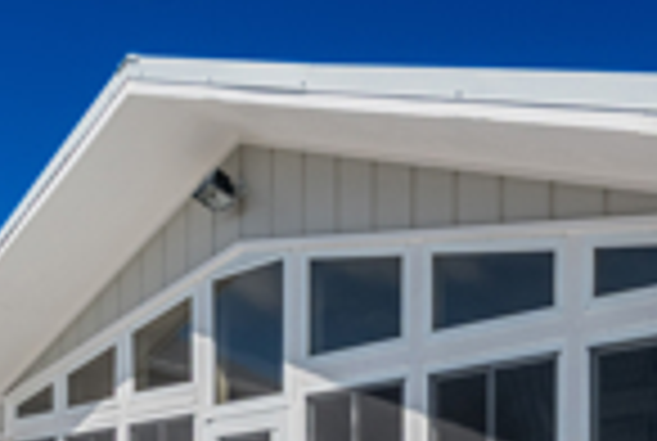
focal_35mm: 43
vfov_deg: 26.7
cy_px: 567
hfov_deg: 39.1
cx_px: 682
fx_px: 786
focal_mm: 14
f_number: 8
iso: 800
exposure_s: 1/8000
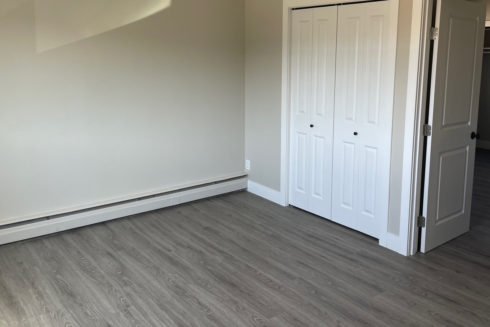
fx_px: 449
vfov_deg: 39.6
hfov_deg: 57.2
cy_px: 116
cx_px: 263
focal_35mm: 33
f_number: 1.6
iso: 64
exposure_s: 1/121
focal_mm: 4.2
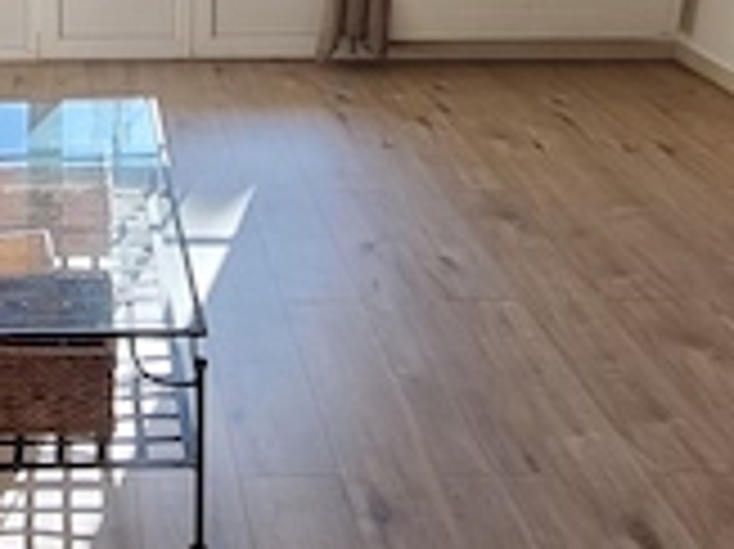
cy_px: -68
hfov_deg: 35.7
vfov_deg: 26.1
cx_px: 99
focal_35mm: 51
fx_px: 1081
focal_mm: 2.2
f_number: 2.2
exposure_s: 1/100
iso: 50
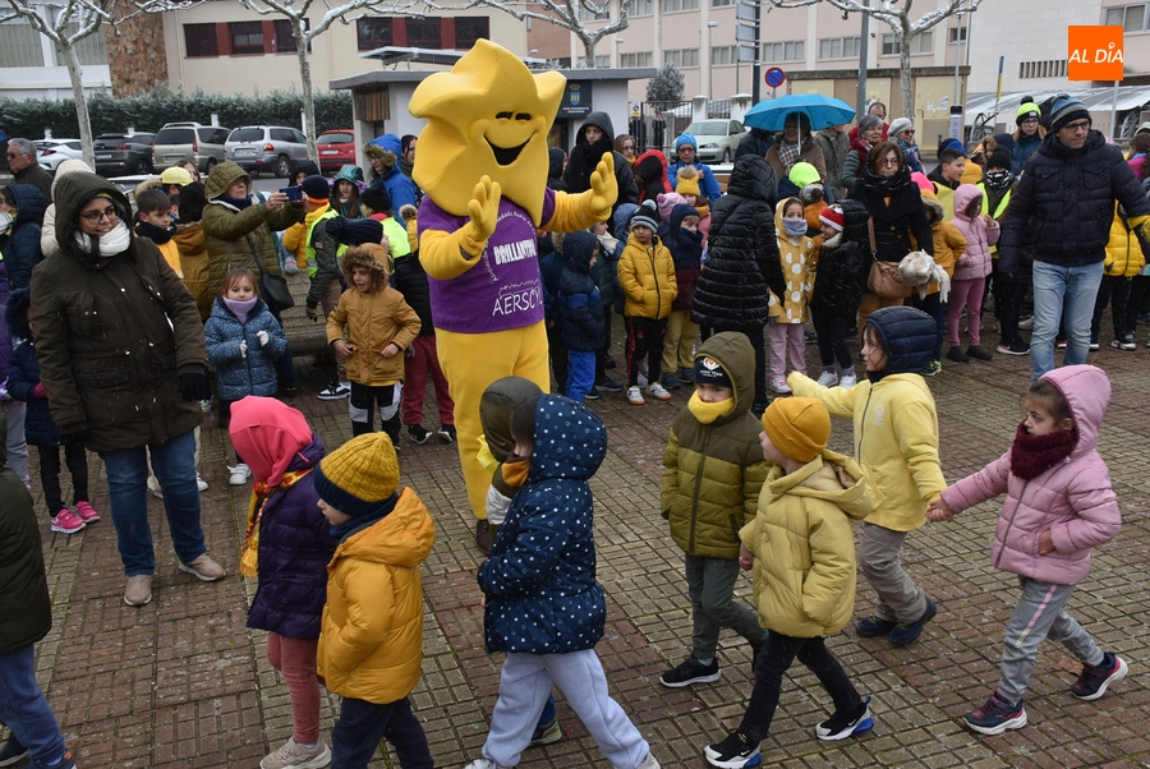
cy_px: 384
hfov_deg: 55.1
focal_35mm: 34
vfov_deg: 38.4
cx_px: 575
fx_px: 1103
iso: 400
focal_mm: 23
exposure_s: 1/250
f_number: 8
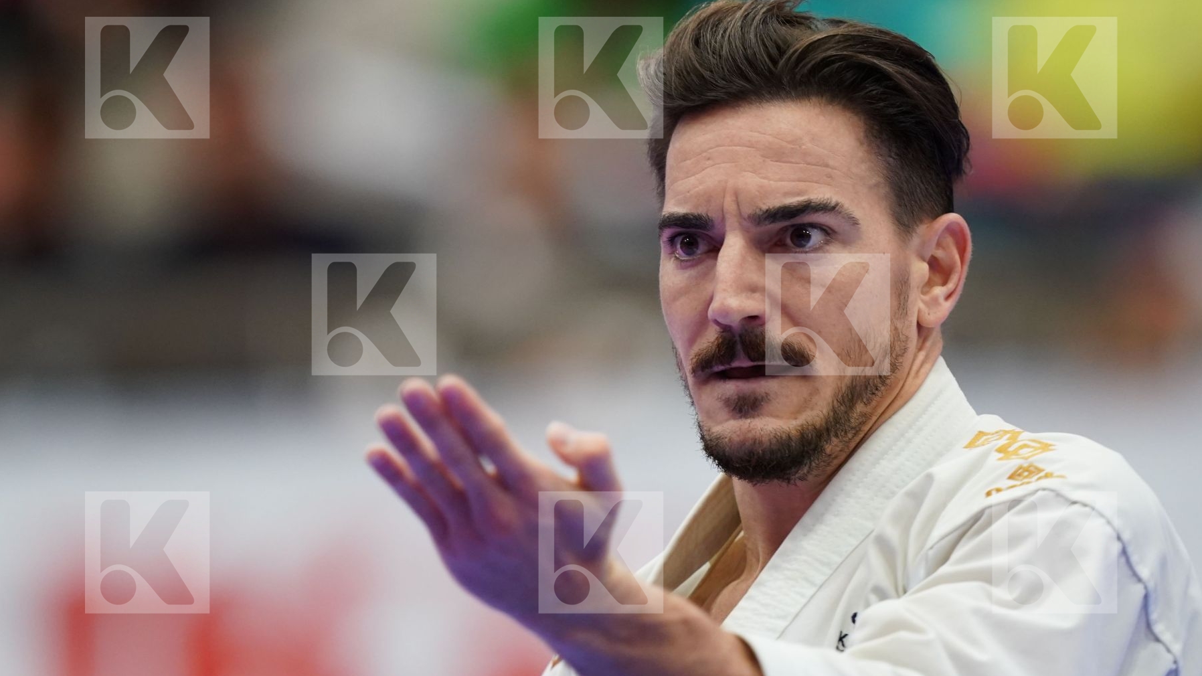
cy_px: 315
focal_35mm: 630
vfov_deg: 1.9
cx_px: 601
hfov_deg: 3.4
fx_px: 20078
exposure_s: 1/500
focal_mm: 400
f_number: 2.8
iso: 2500
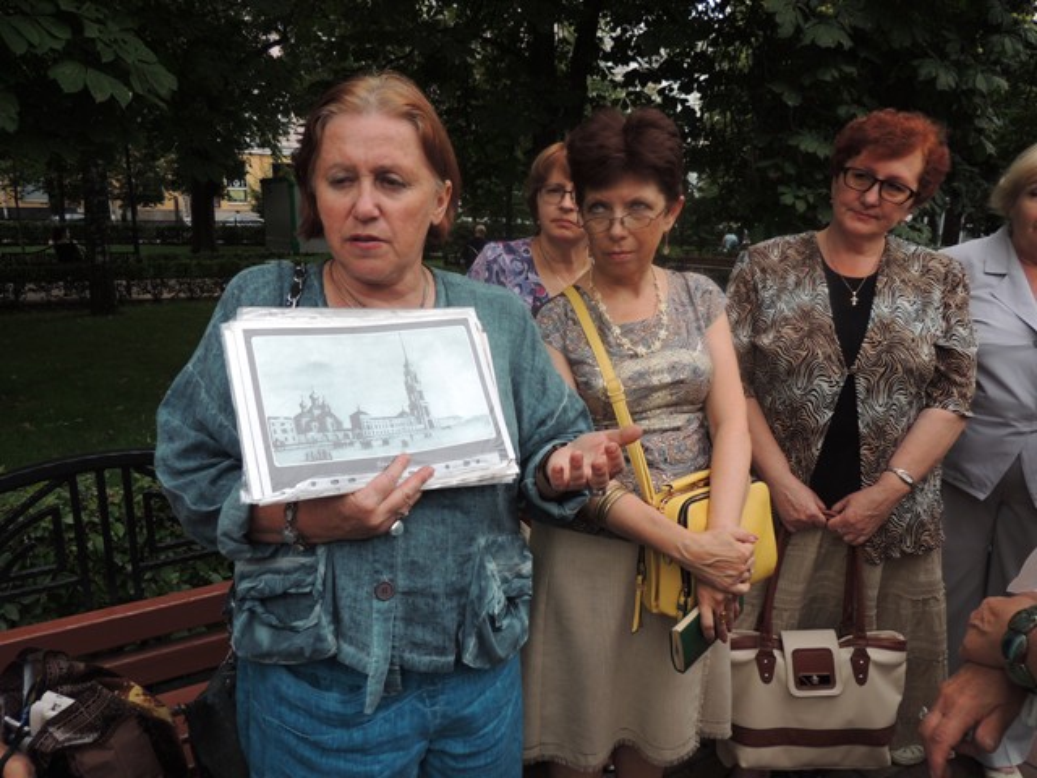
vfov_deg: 56.8
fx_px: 719
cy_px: 389
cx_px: 518
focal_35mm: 24
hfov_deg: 71.6
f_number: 3
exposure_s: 1/100
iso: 100
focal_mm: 4.3
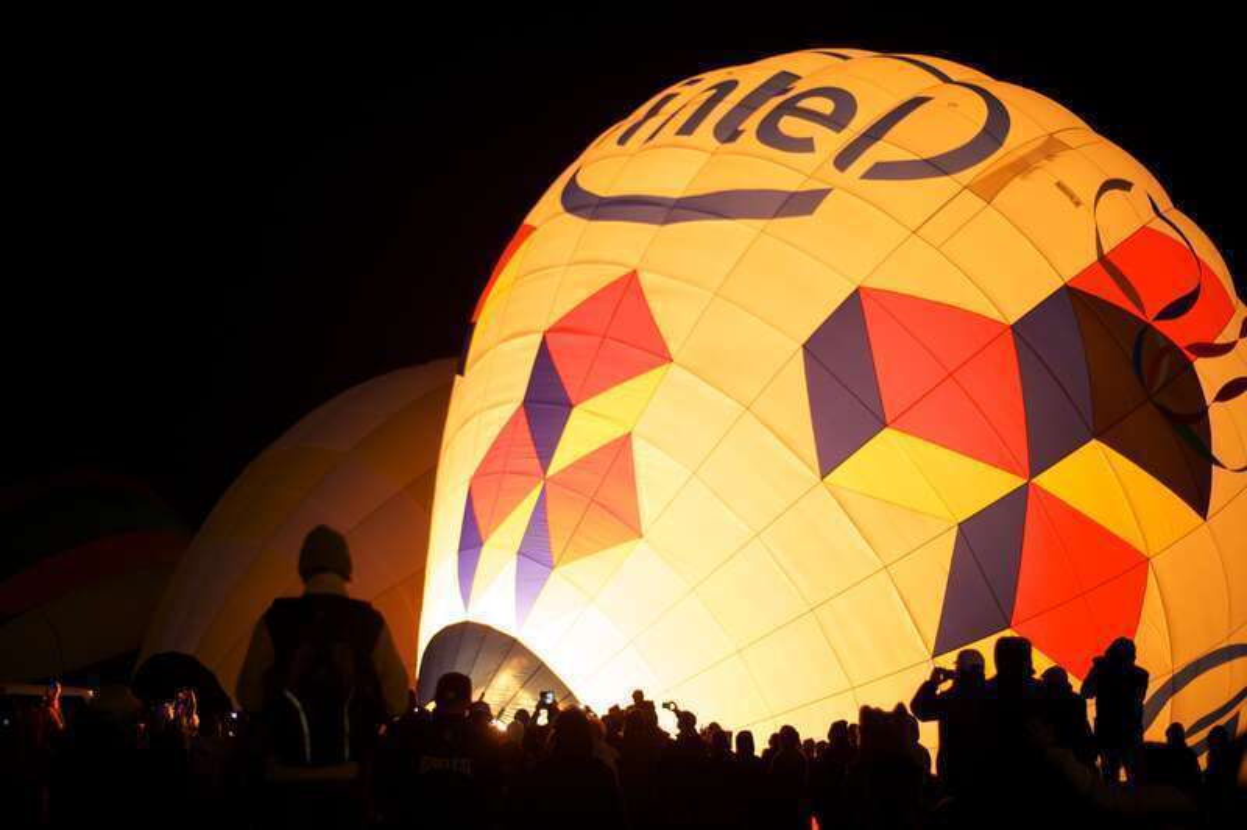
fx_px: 1730
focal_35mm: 50
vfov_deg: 26.9
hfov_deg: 39.6
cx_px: 624
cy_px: 415
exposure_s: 1/60
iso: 1250
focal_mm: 50
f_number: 1.8
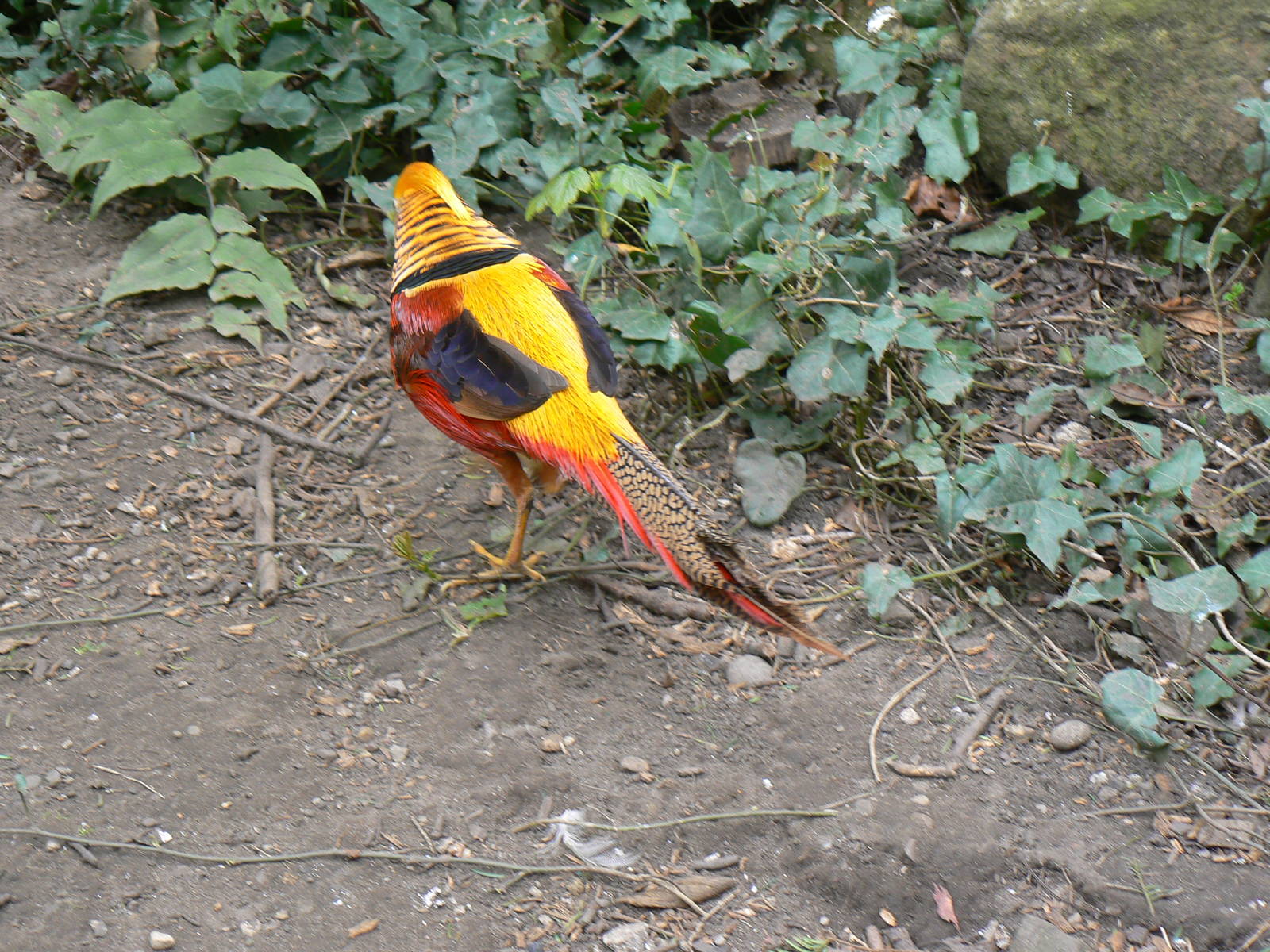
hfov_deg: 17.3
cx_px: 635
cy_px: 476
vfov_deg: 13.0
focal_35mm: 114
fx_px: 4182
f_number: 4
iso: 80
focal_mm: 19
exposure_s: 1/60
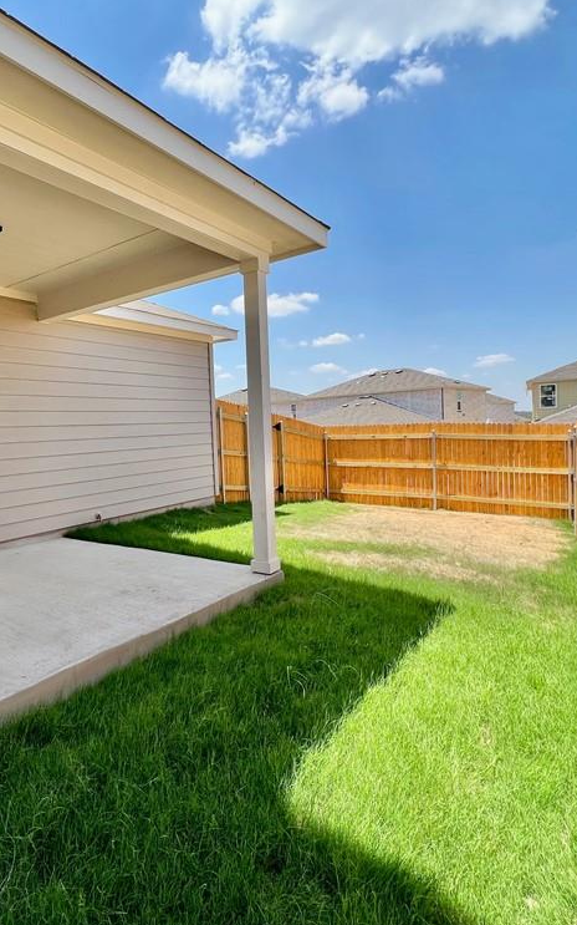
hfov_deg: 60.9
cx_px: 198
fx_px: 478
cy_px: 454
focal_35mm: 19
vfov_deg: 88.0
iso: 32
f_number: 1.8
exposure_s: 1/943
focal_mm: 1.57
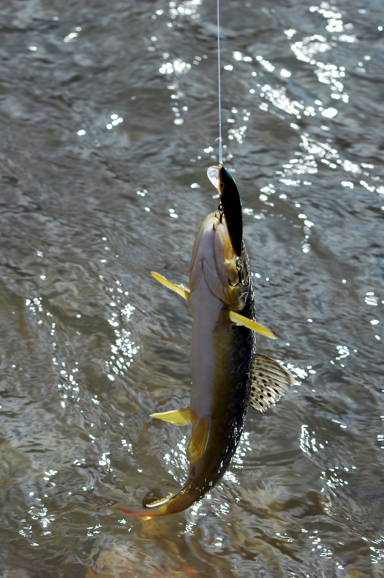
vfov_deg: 19.5
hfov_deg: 13.0
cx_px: 192
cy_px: 289
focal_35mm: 105
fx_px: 1683
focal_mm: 70
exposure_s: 1/200
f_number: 10
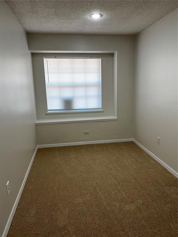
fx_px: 178
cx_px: 89
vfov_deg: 67.3
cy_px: 118
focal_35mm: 26
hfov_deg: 53.1
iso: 80
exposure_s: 1/120
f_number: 1.5
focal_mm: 5.7
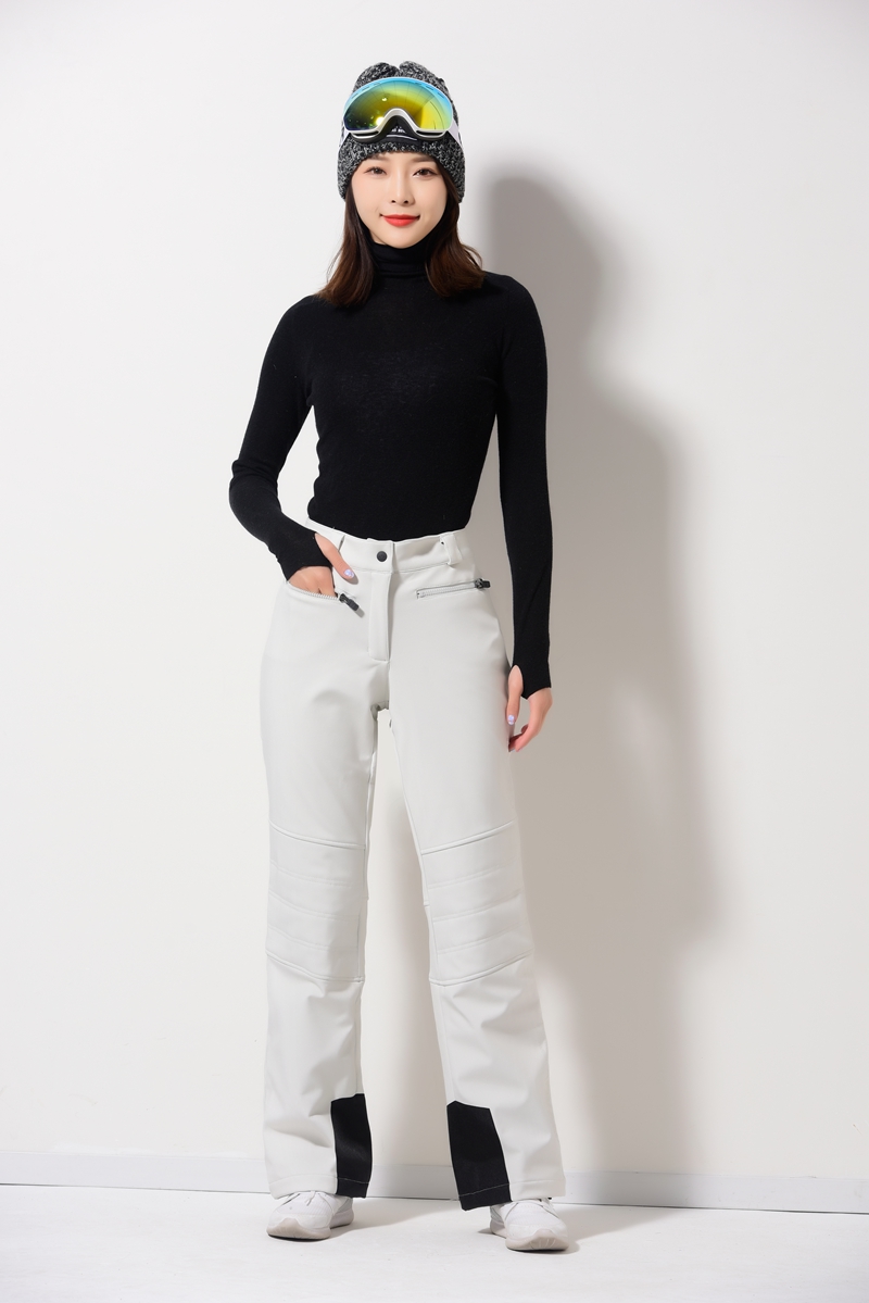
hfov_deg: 10.2
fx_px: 4885
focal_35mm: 135
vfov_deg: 15.2
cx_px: 434
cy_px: 652
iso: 80
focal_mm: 135
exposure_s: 1/125
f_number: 8
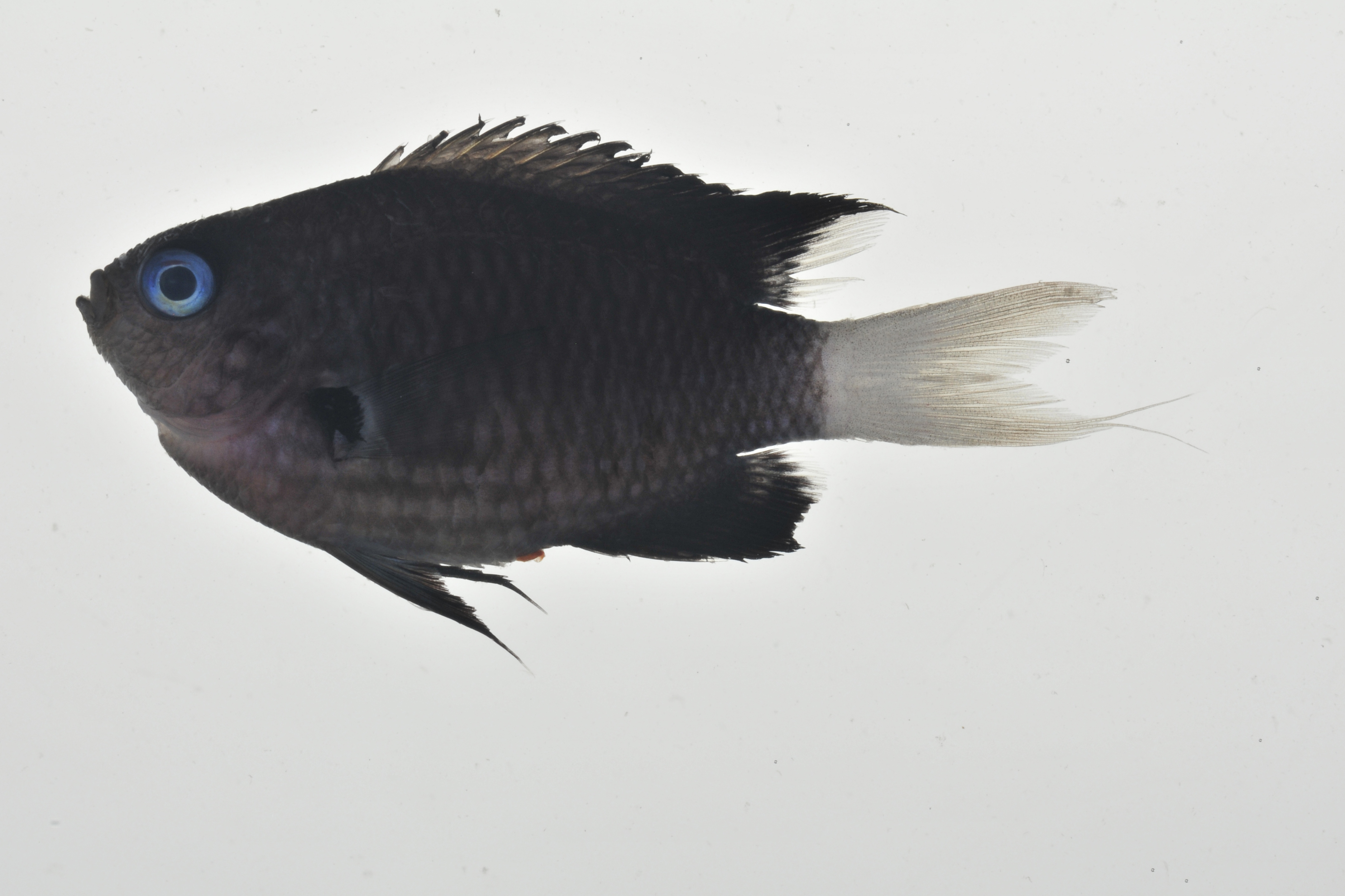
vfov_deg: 8.7
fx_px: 5921
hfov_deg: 13.0
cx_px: 673
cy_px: 448
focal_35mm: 159
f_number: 25
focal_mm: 105
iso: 200
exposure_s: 1/60
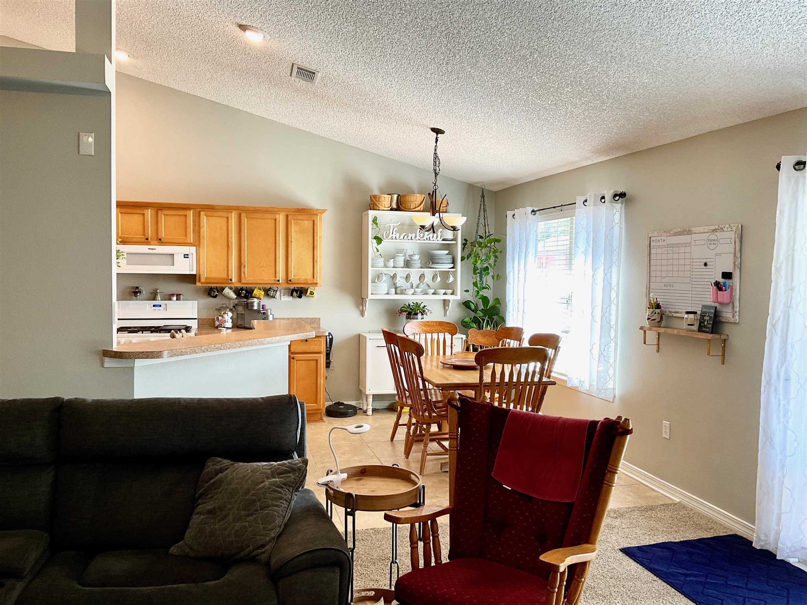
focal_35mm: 29
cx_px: 404
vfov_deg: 48.2
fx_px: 676
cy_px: 302
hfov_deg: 61.7
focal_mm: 3
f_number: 1.8
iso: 40
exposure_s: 1/60
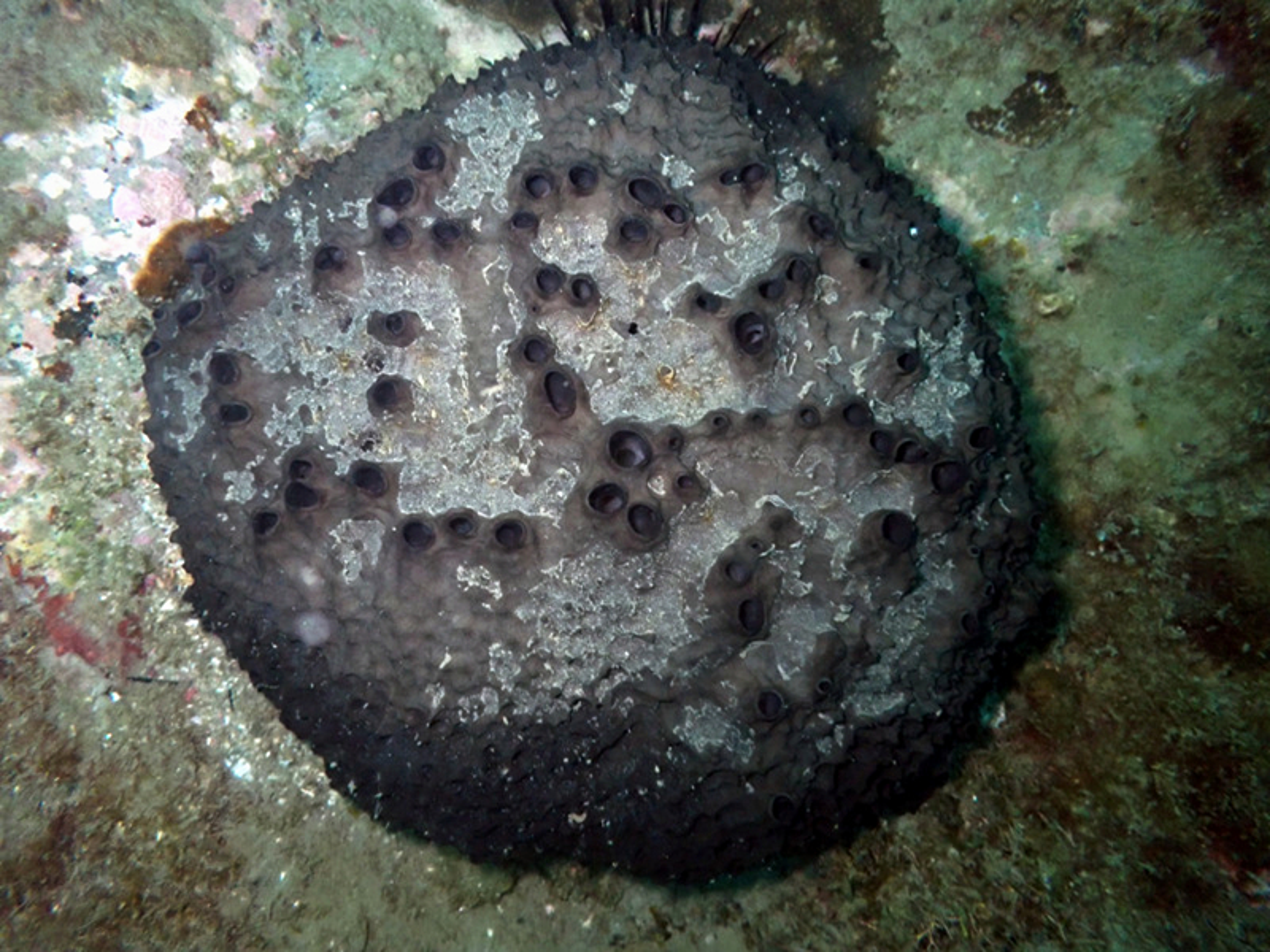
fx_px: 1101
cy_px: 476
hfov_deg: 60.0
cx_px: 635
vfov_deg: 46.8
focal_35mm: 30
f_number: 6.3
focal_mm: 5.4
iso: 800
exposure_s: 1/30
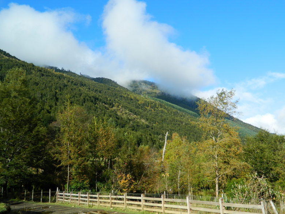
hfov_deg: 56.8
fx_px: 263
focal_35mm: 32
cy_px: 110
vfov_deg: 44.1
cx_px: 140
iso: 80
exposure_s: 1/640
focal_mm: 5.6
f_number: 3.2
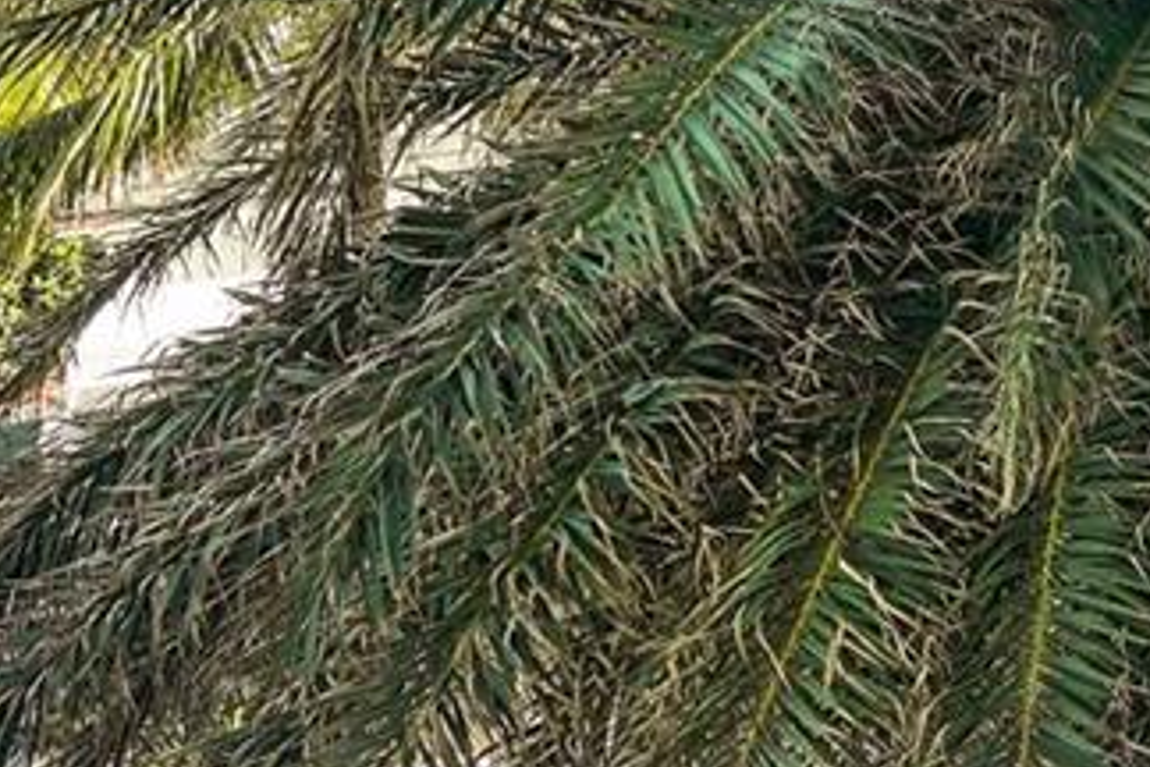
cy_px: -376
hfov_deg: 16.3
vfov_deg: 15.9
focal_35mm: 79
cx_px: 2552
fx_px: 2523
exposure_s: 1/500
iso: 100
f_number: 4.5
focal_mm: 16
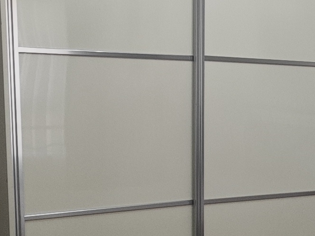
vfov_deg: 19.8
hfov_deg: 23.7
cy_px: 156
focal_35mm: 74
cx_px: 391
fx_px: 673
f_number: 1.8
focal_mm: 2.03
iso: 160
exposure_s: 1/50
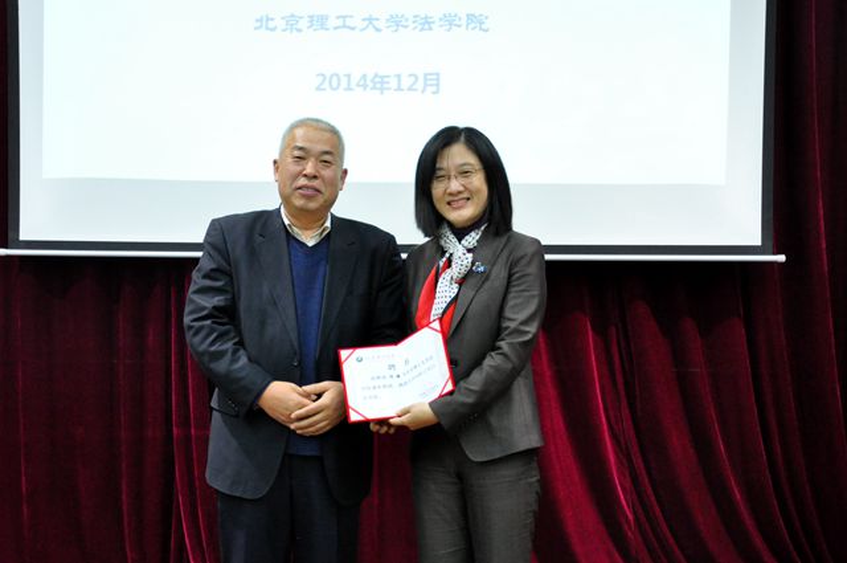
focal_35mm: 45
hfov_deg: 43.7
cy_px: 282
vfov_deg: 29.8
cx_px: 424
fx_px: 1057
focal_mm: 30
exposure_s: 1/80
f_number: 4.5
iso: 2500
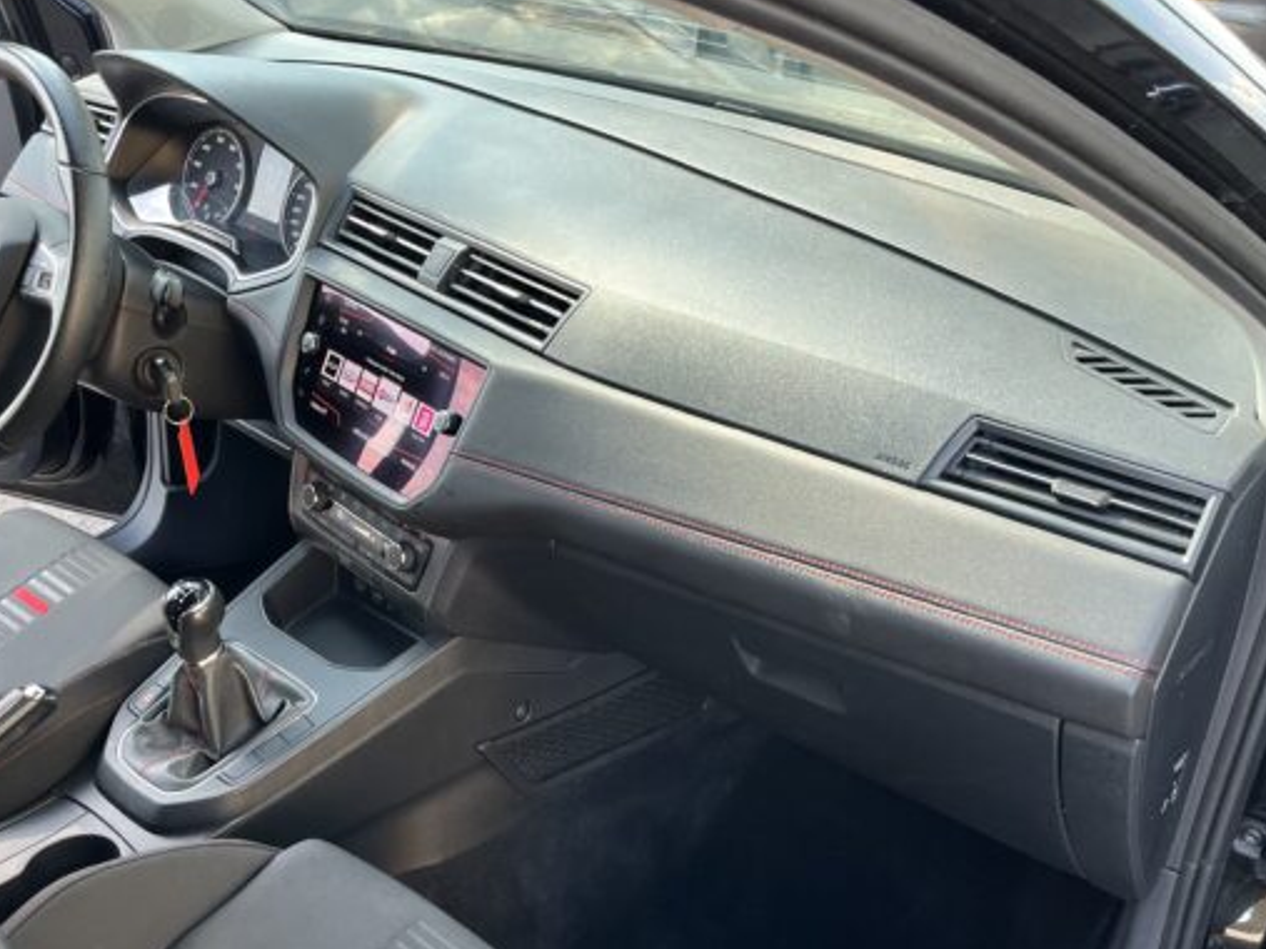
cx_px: 527
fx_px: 1499
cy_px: 709
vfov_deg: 34.4
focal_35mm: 41
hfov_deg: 45.6
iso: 64
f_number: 1.6
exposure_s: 1/121
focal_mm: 5.1
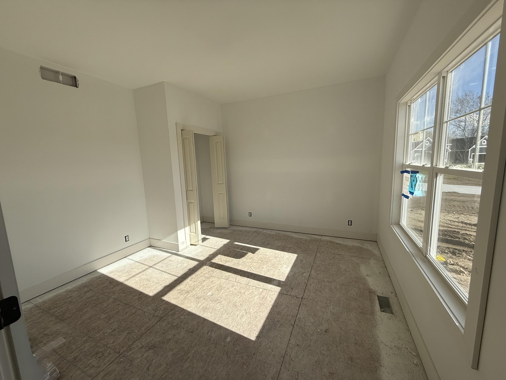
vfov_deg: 85.7
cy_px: 190
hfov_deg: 102.1
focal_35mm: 14
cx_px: 253
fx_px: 205
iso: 64
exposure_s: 1/1464
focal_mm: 2.22
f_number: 2.2
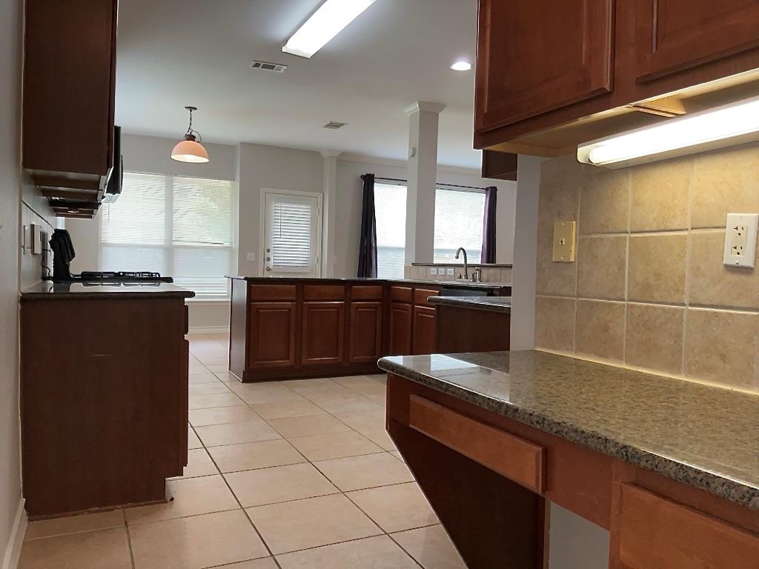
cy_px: 284
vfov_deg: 51.4
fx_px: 592
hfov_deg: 65.3
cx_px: 380
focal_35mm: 27
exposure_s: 1/60
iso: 50
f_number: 1.8
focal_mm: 3
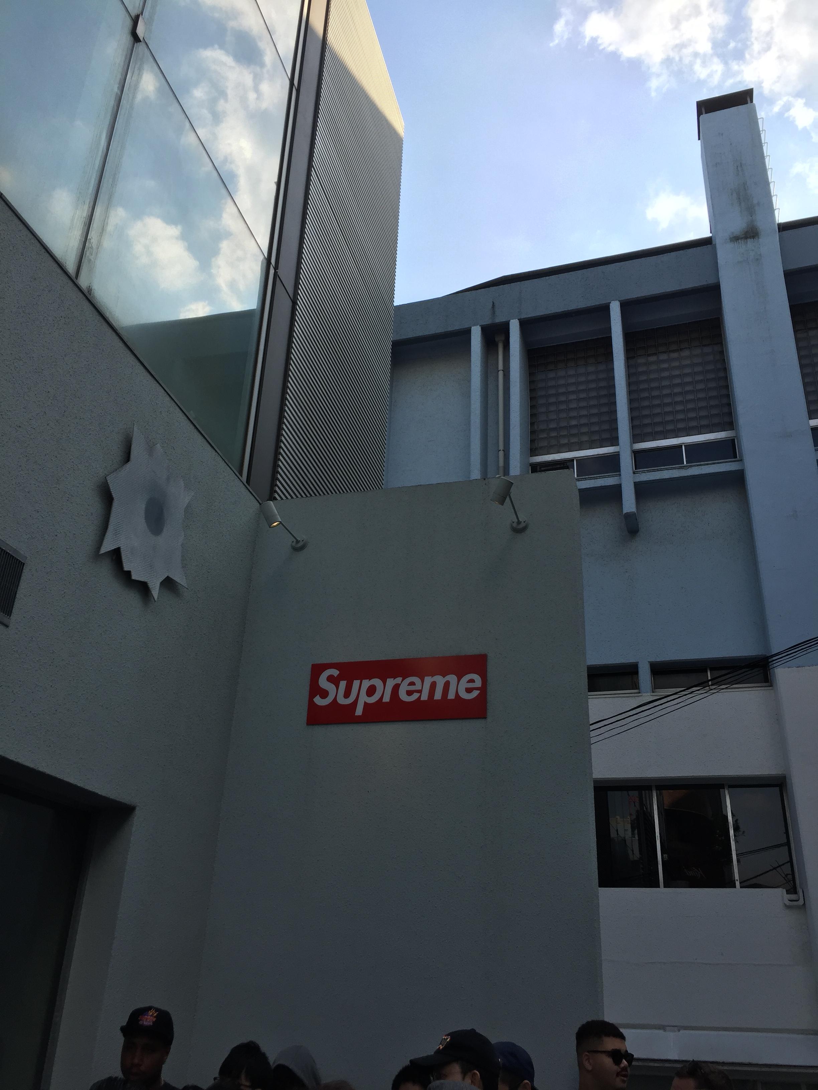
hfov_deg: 48.2
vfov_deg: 61.7
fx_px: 914
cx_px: 409
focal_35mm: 29
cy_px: 545
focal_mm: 4.15
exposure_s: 1/1068
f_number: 2.2
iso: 32
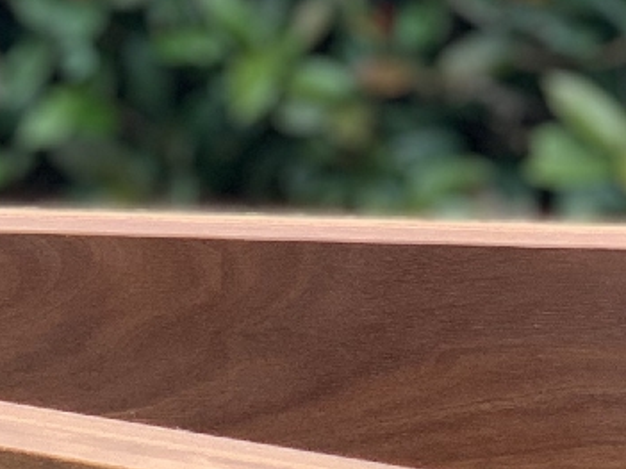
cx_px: 10
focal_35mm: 239
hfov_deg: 8.2
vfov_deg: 6.1
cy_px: 917
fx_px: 4321
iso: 50
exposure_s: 1/122
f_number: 2.4
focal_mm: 6
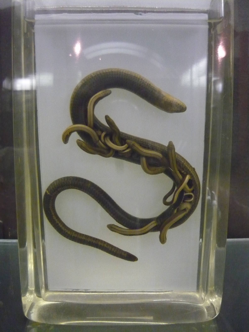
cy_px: 166
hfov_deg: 42.9
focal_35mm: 33
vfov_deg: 55.4
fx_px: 317
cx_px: 124
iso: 800
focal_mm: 5.5
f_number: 2.8
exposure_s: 1/20
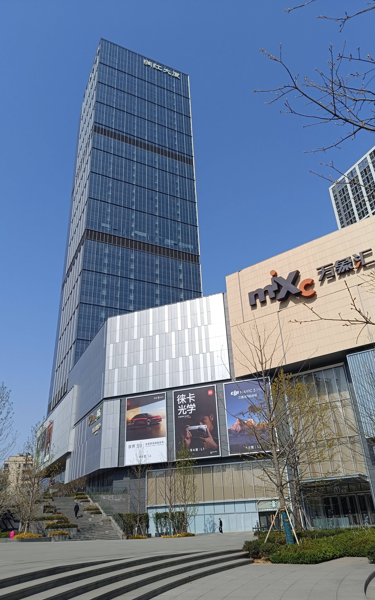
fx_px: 425
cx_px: 194
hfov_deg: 47.6
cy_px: 306
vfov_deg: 70.4
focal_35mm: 26
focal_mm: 5.59
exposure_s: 1/2198
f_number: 1.88
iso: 58
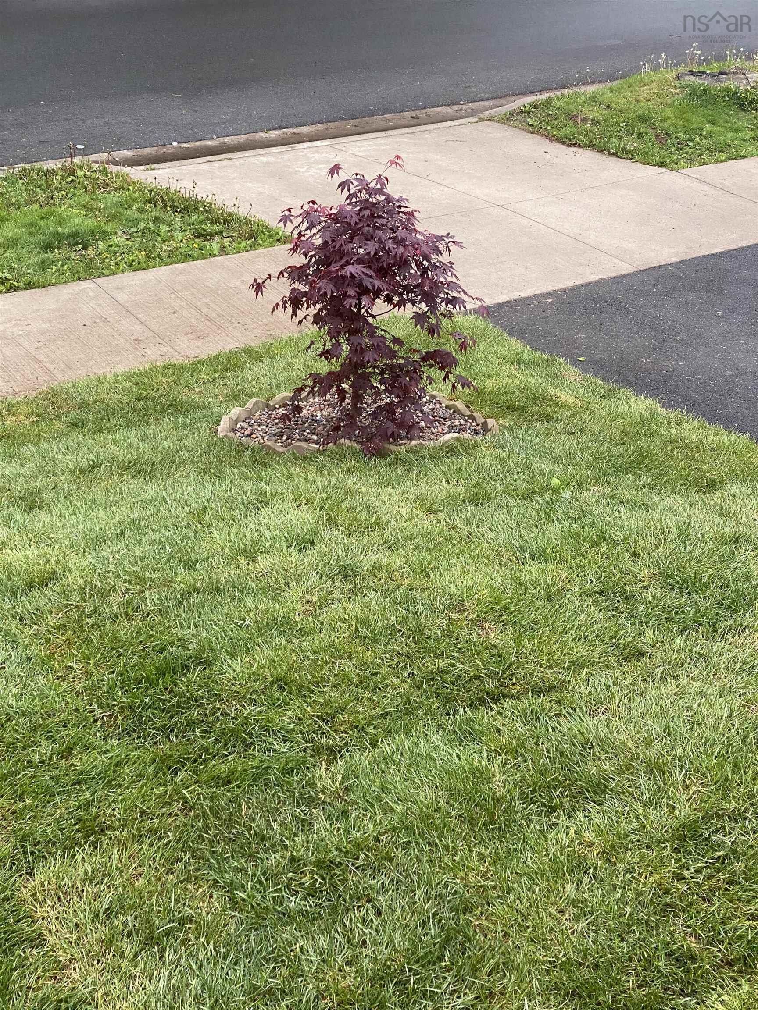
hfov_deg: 28.0
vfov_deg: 36.8
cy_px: 505
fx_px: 1518
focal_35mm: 52
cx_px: 379
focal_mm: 6
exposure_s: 1/60
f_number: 2
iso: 160
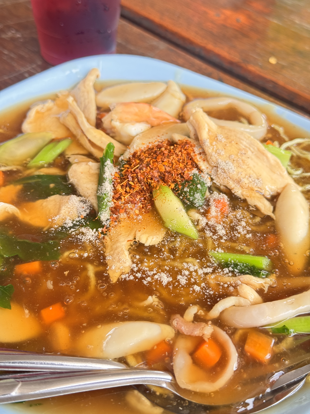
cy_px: 207
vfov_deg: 39.7
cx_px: 155
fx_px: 573
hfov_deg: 30.3
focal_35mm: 48
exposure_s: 1/174
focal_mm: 6.76
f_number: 1.78
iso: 50
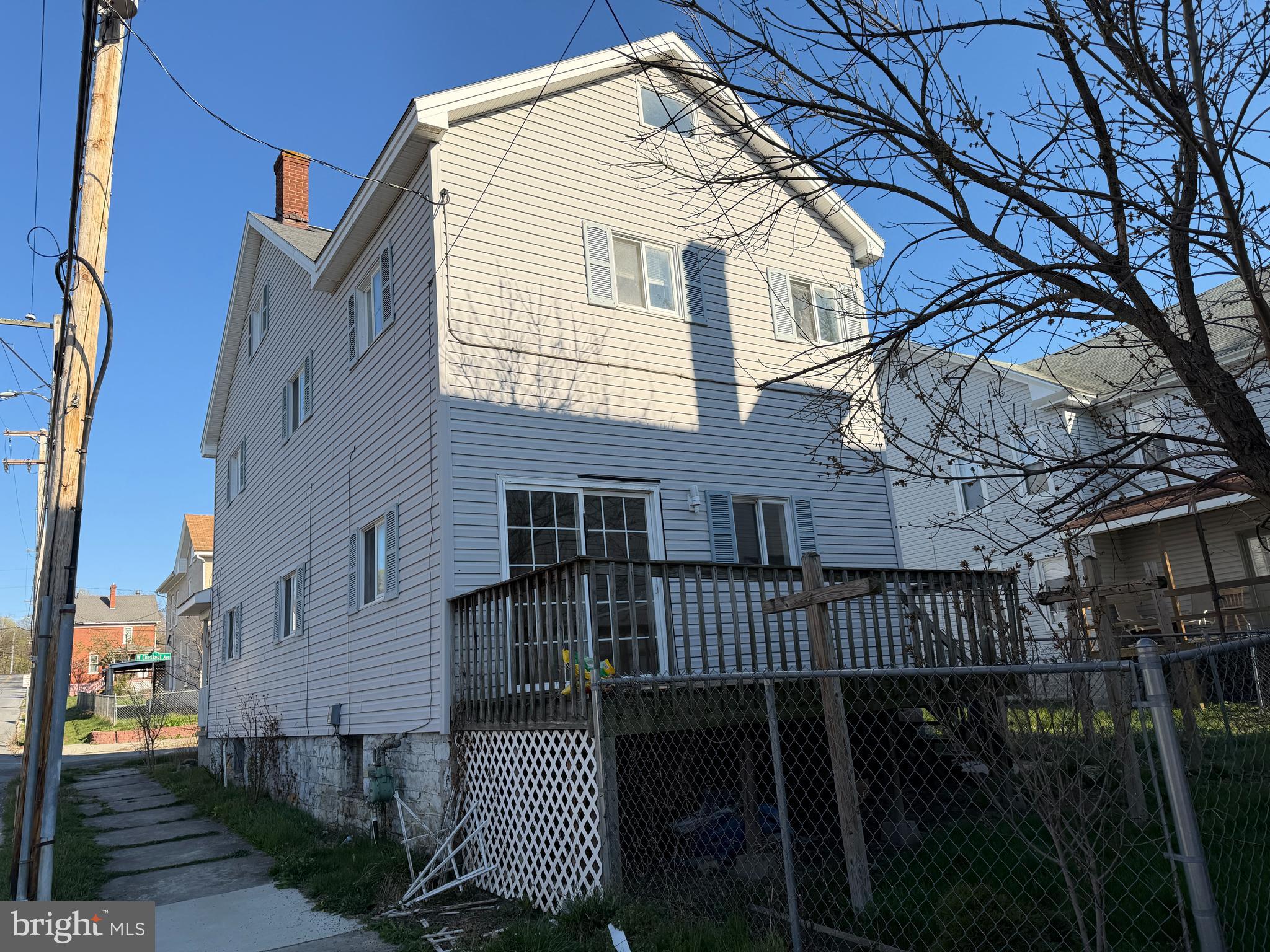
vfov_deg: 56.8
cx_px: 635
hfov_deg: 71.6
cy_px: 476
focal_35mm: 24
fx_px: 881
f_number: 1.78
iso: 80
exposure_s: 1/3021
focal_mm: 6.76
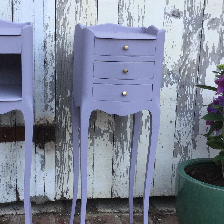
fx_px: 454
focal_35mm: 62
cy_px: 128
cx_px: 82
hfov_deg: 27.6
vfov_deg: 27.7
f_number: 2.4
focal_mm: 3.3
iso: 40
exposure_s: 1/100
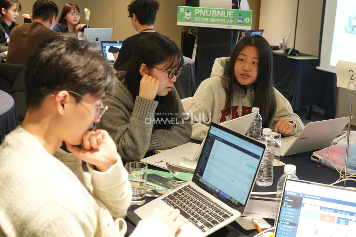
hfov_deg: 36.9
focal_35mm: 54
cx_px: 178
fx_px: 534
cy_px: 118
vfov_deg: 25.1
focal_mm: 36
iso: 1600
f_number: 4
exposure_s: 1/60
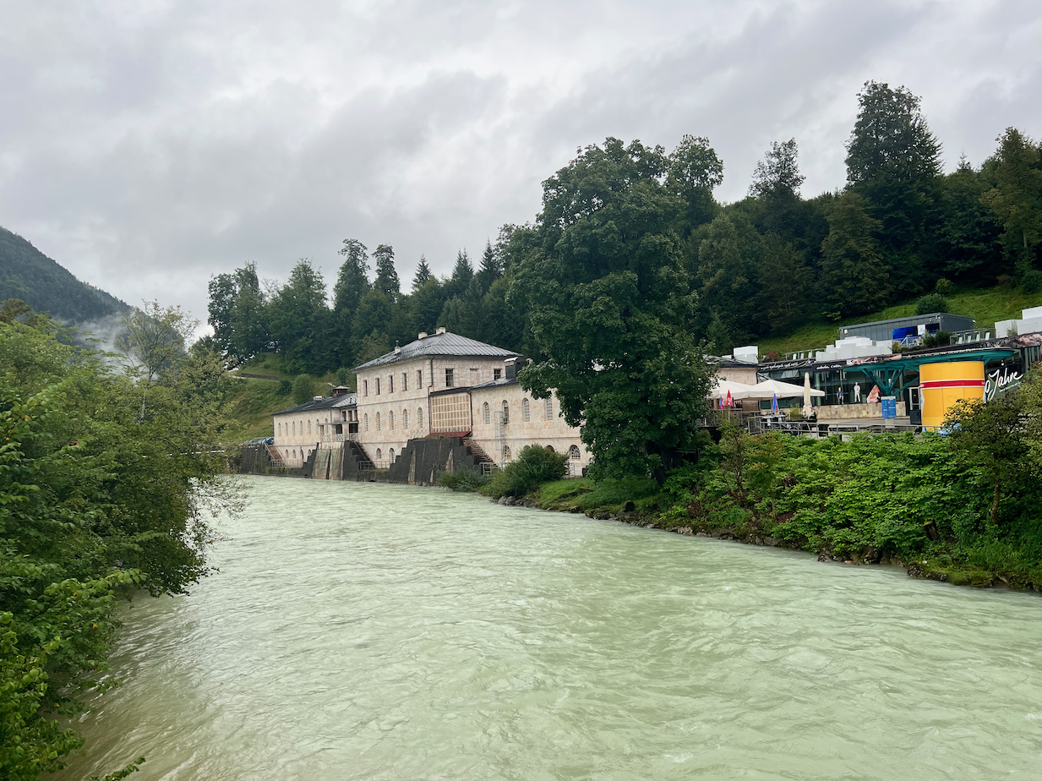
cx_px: 533
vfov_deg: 51.3
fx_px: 813
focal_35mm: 27
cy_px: 400
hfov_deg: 65.3
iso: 50
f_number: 1.5
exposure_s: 1/687
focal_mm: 5.7
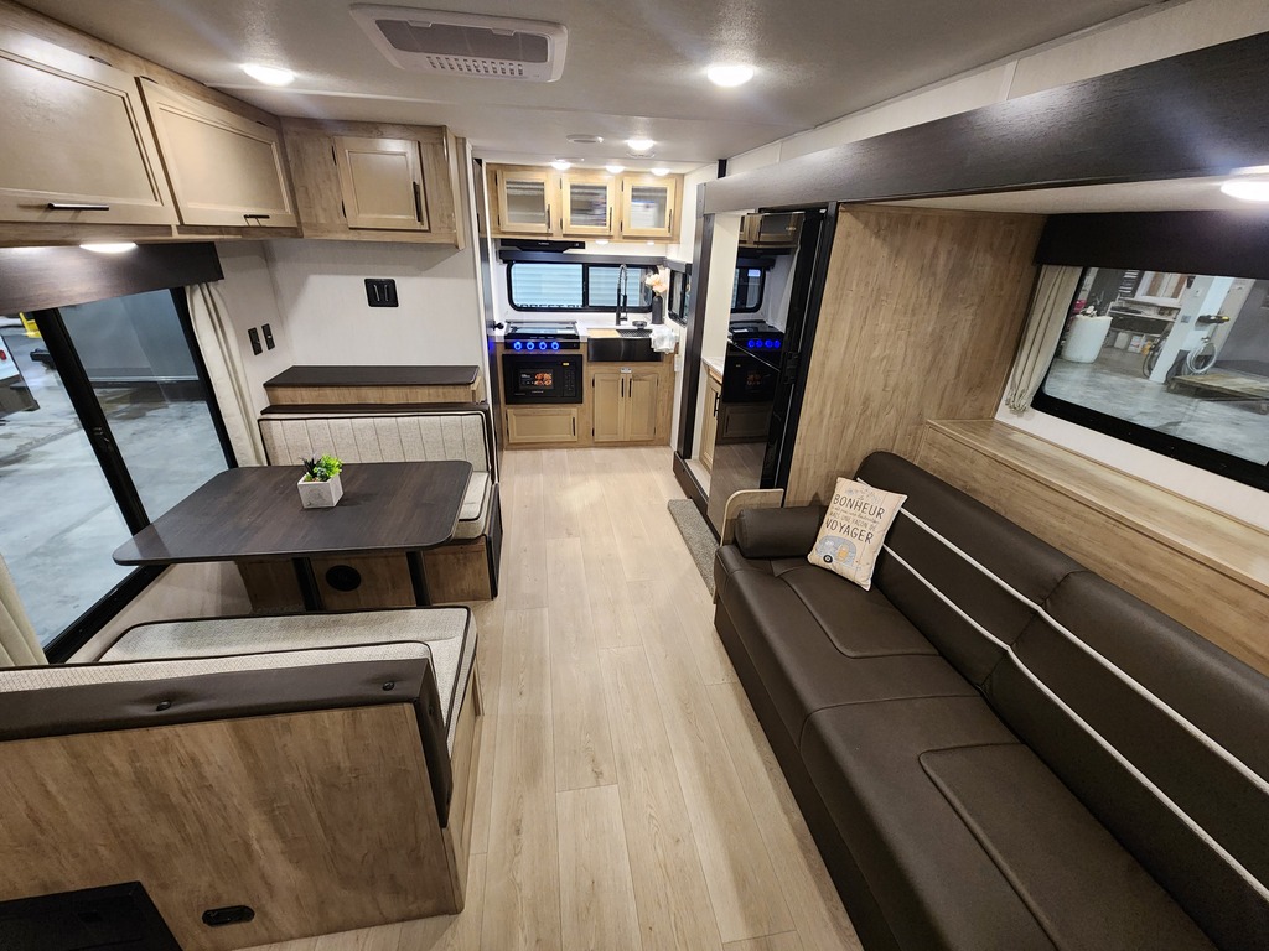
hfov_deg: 106.2
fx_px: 477
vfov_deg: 89.9
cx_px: 634
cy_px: 476
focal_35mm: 13
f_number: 2.2
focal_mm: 2.2
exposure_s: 1/60
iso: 400
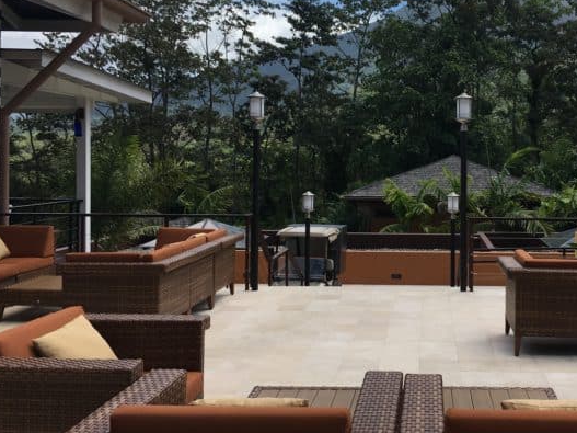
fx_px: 733
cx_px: 425
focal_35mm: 44
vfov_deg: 32.7
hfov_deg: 41.8
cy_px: 167
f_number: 2.2
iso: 25
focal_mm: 4.15
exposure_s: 1/1425
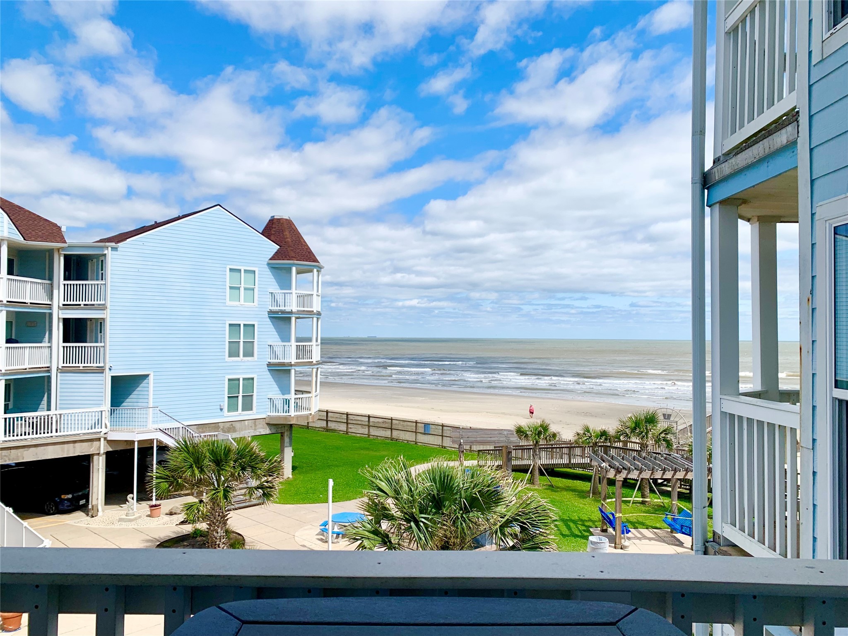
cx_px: 424
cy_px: 318
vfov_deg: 53.1
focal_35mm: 26
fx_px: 637
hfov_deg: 67.3
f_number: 1.8
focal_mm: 4.25
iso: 25
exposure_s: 1/3650
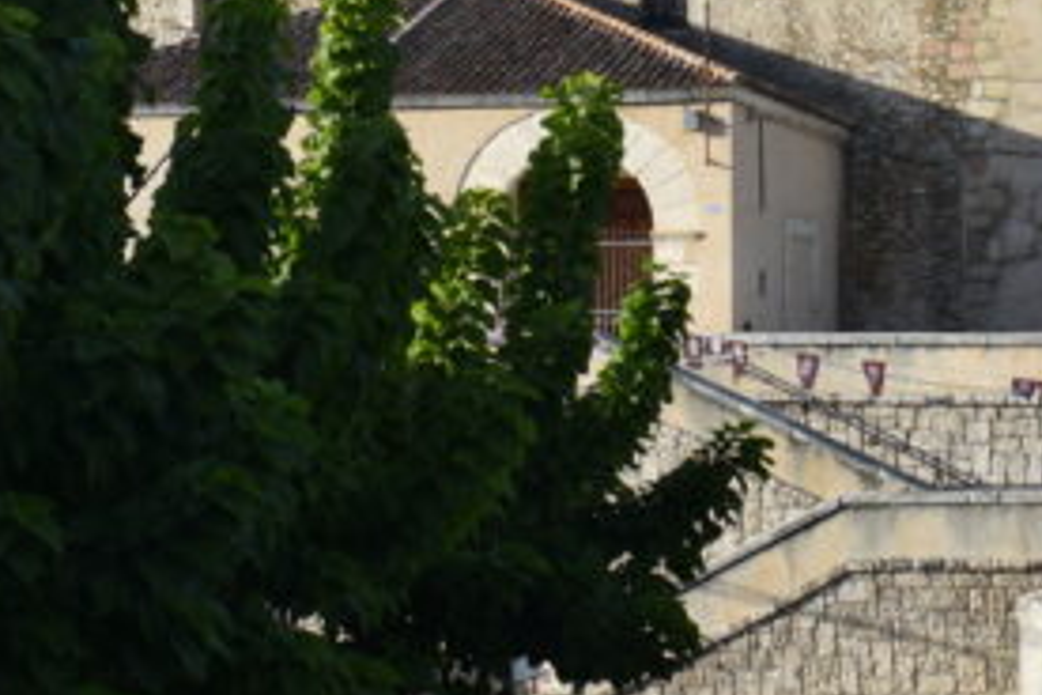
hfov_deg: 16.1
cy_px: -106
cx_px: 891
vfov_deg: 10.7
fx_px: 3657
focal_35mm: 126
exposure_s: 1/200
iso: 100
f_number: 7.1
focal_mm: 31
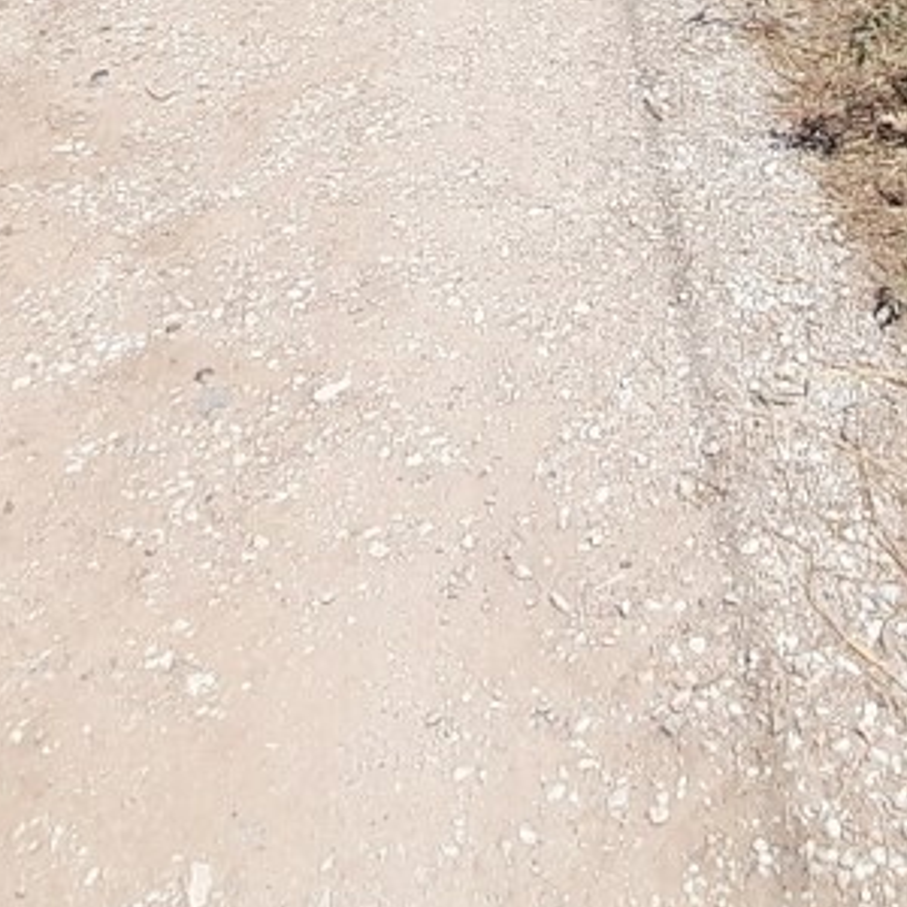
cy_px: -511
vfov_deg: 24.9
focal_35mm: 49
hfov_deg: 33.3
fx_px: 1453
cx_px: 774
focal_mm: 1.42
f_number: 2.2
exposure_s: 1/1464
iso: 40
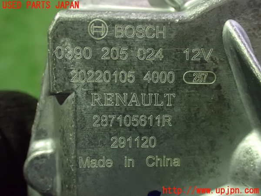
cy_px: 98
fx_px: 309
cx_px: 130
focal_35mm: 41
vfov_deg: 35.1
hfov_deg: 45.8
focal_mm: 7.31
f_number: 2.8
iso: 1600
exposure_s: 1/40
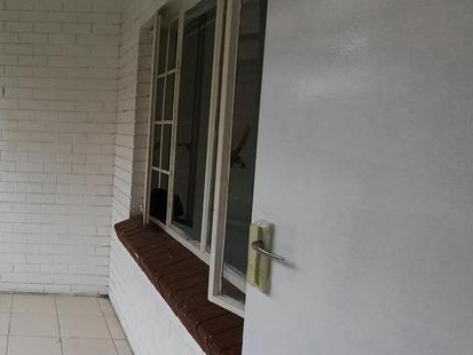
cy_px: 171
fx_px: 424
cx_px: 23
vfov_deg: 45.5
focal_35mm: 31
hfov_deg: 49.8
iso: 40
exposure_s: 1/317
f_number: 2.2
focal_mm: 1.64
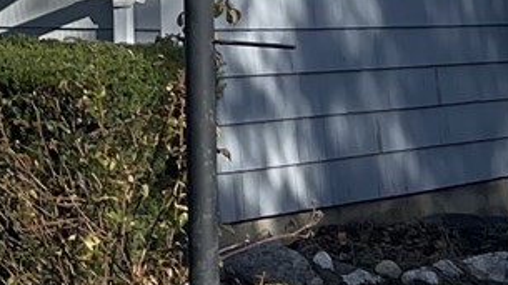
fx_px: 2463
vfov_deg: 6.1
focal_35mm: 183
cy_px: -577
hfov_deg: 11.4
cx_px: -203
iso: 32
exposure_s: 1/3788
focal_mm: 5.1
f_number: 1.6
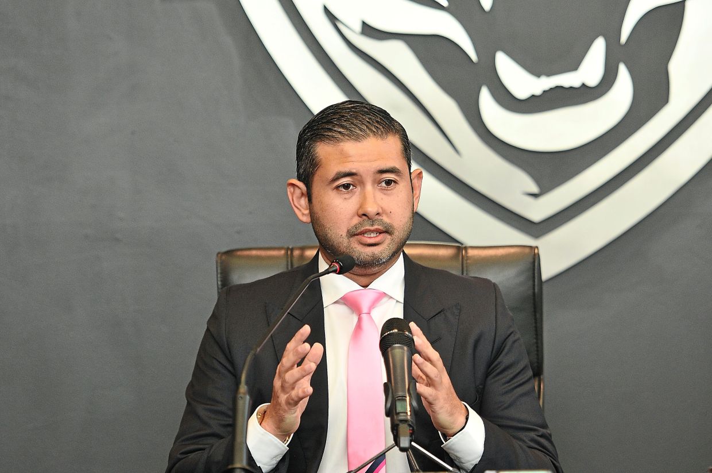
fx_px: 4147
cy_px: 236
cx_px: 356
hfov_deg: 9.8
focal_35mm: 210
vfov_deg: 6.5
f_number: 2.8
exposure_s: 1/90
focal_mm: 140
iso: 640
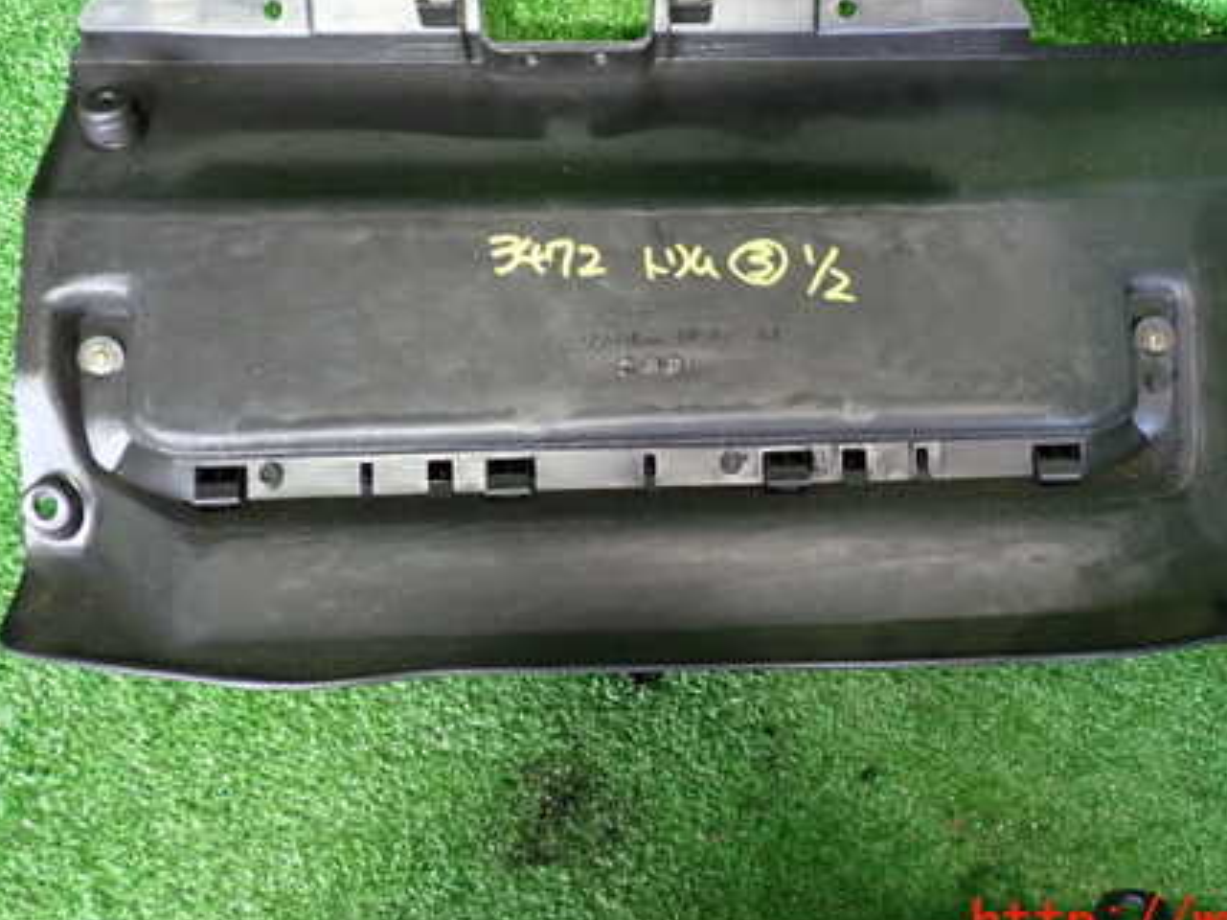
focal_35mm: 45
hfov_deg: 41.8
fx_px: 1595
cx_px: 759
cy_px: 316
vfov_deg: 31.9
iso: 800
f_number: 2.4
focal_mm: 5.79
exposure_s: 1/30
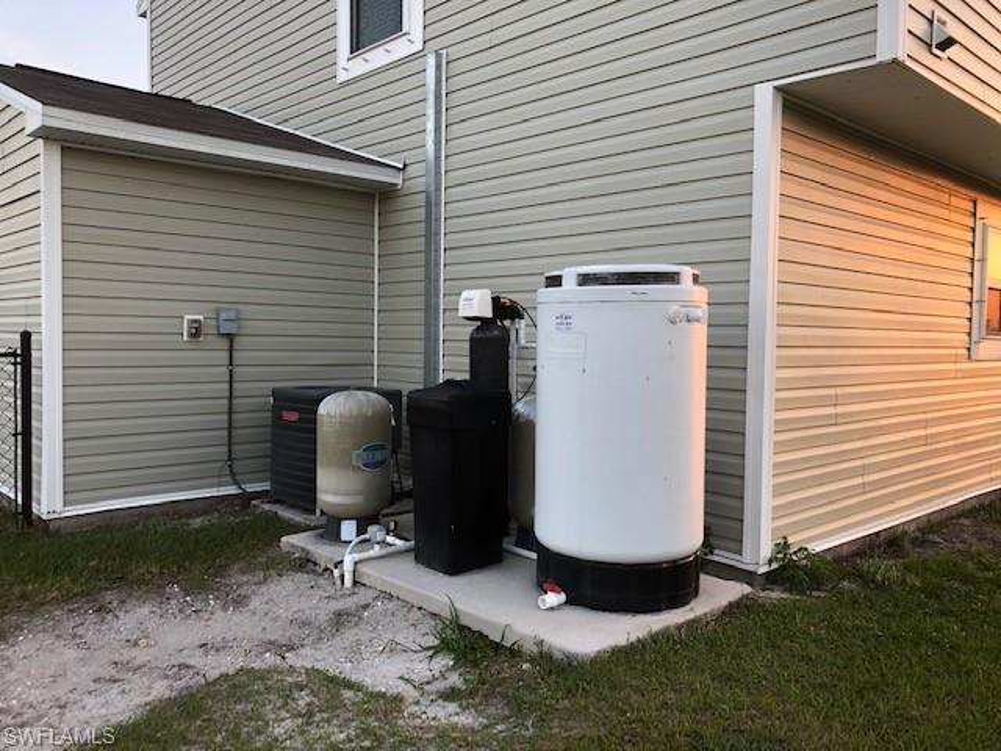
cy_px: 376
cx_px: 500
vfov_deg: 49.7
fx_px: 810
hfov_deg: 63.4
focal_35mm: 28
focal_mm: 4
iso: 50
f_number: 1.8
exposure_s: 1/120
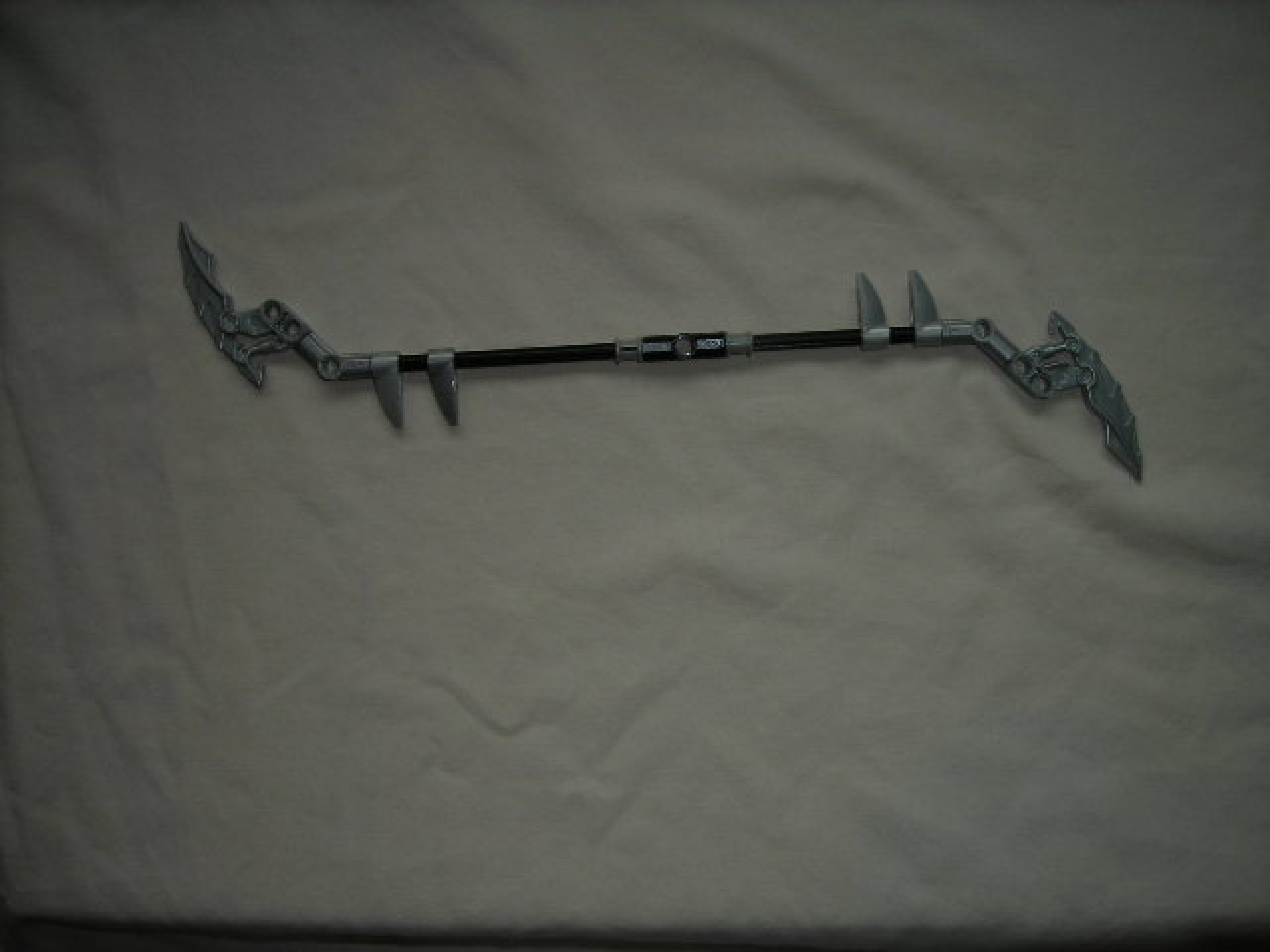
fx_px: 1394
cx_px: 635
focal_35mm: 38
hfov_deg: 49.0
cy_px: 476
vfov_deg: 37.7
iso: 50
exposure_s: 1/30
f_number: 3.2
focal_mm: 6.3
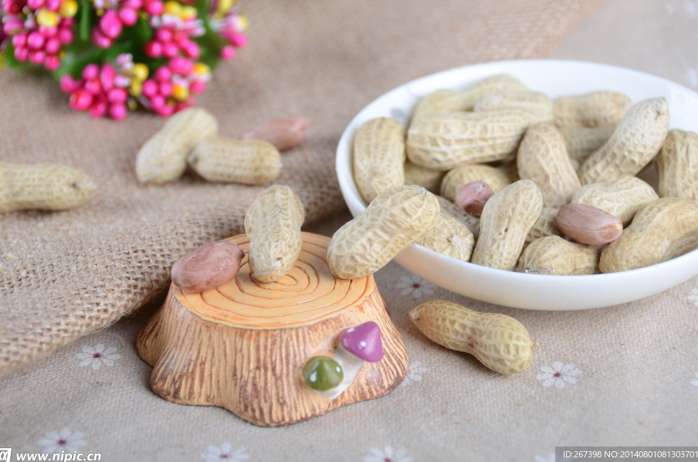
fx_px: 2302
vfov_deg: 11.5
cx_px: 334
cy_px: 208
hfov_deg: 17.2
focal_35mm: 119
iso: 100
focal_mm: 70
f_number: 5
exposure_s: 1/200
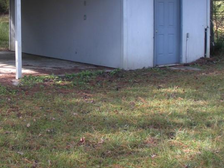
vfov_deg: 21.0
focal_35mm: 69
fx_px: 447
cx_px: 60
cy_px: 26
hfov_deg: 27.8
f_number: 3.5
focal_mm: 6.3
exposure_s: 1/63.2
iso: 64
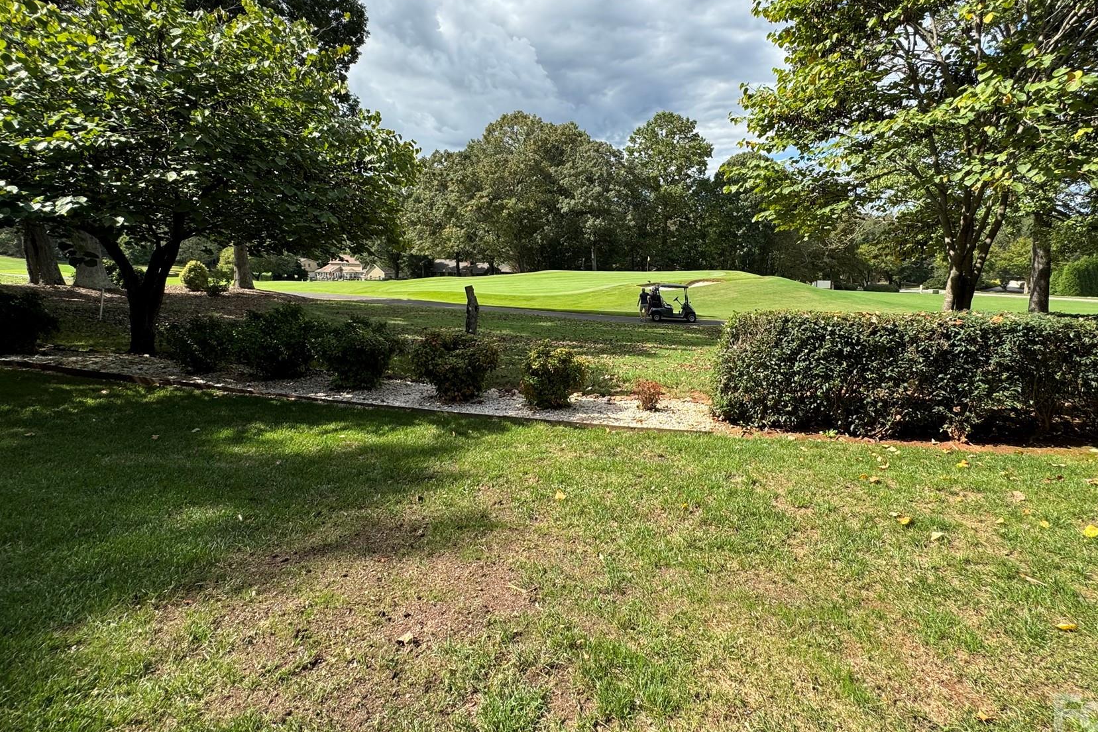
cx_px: 594
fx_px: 549
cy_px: 308
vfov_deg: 67.0
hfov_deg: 89.8
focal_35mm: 18
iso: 50
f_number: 2.2
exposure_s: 1/779
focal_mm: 2.22
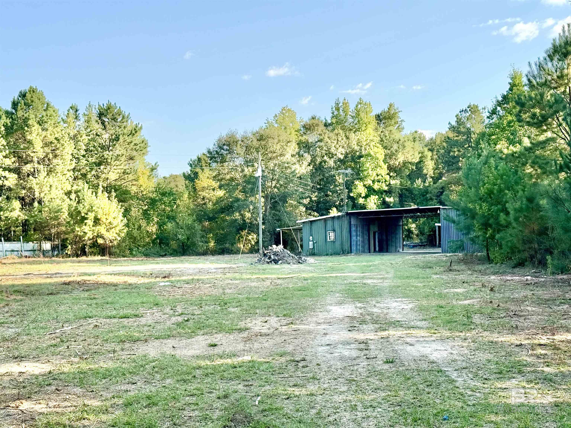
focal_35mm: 48
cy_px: 214
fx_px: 792
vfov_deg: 30.3
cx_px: 286
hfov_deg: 39.7
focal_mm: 6.76
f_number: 1.78
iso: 80
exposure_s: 1/2273
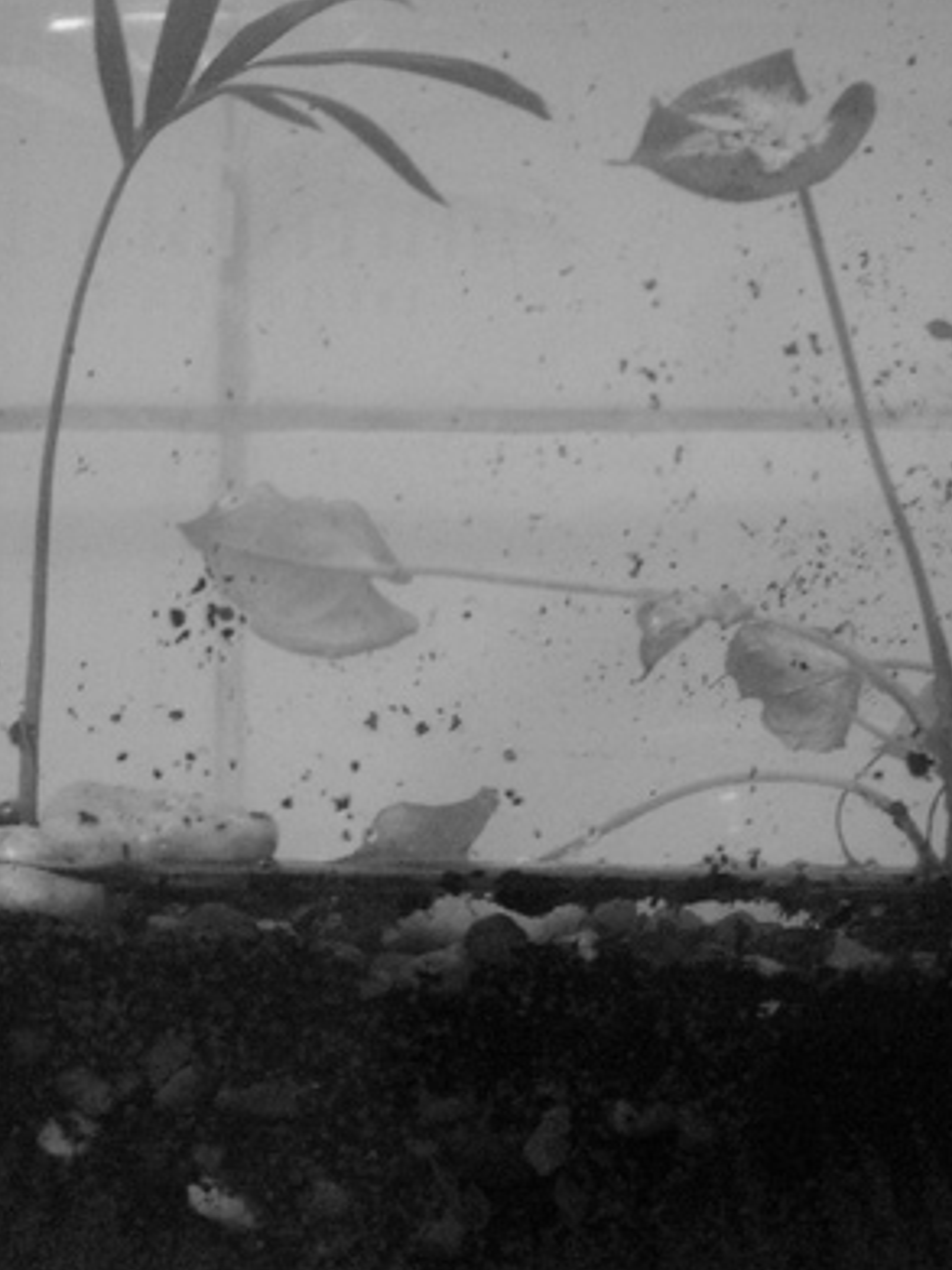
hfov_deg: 16.8
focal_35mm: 88
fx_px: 3229
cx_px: 582
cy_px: 484
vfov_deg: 22.2
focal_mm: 7.2
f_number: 3
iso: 200
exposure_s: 1/20
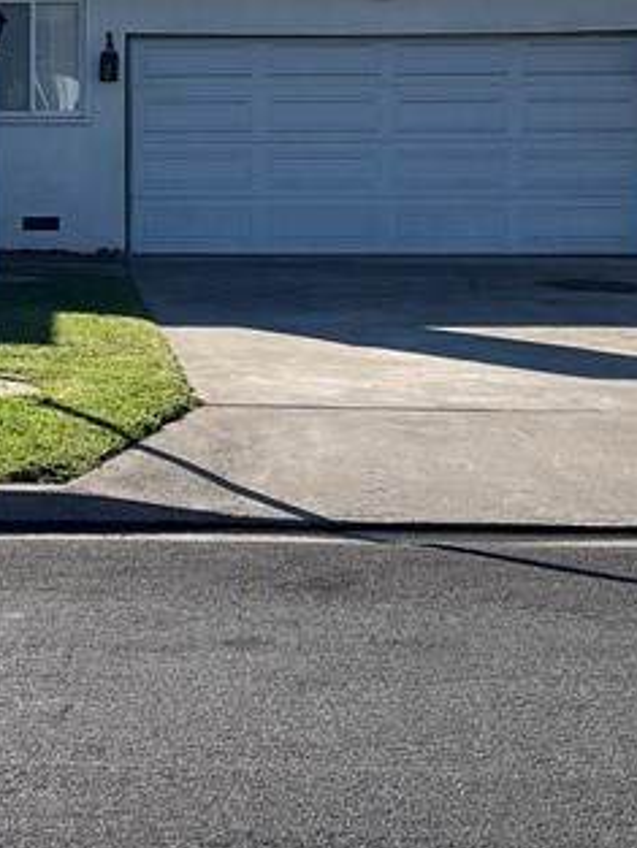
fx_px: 2084
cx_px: -73
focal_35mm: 85
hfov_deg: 16.8
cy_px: 257
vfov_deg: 22.9
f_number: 1.6
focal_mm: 5.1
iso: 50
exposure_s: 1/5076
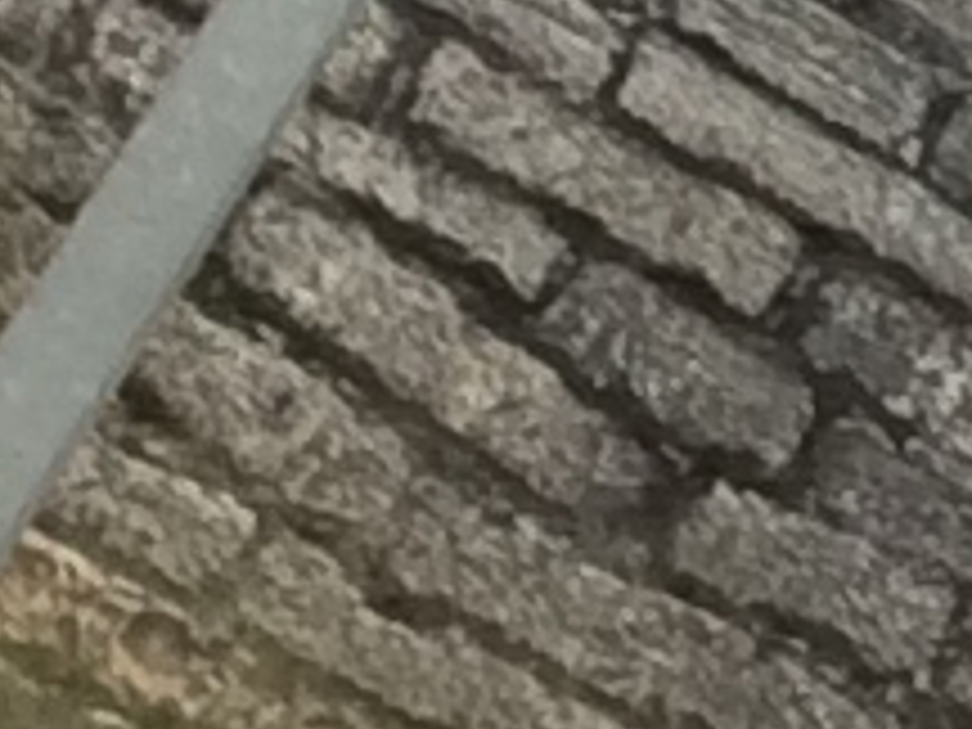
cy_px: -612
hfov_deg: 10.4
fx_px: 5167
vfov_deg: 7.8
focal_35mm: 184
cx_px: 1503
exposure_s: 1/131
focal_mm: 2.15
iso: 50
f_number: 2.4
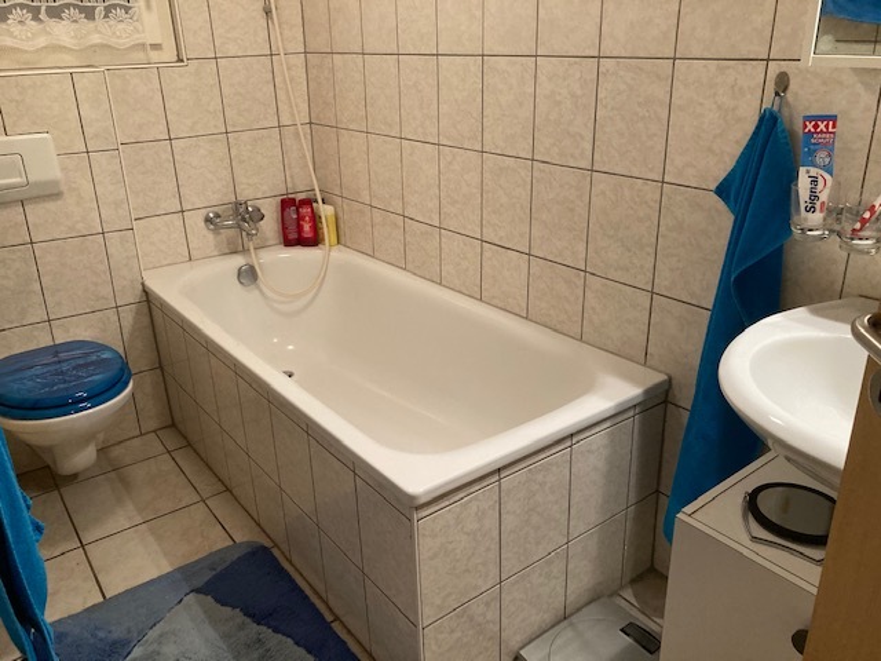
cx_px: 440
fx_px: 713
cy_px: 330
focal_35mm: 28
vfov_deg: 49.7
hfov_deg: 63.4
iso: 250
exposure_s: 1/33
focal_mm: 3.99
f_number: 1.8
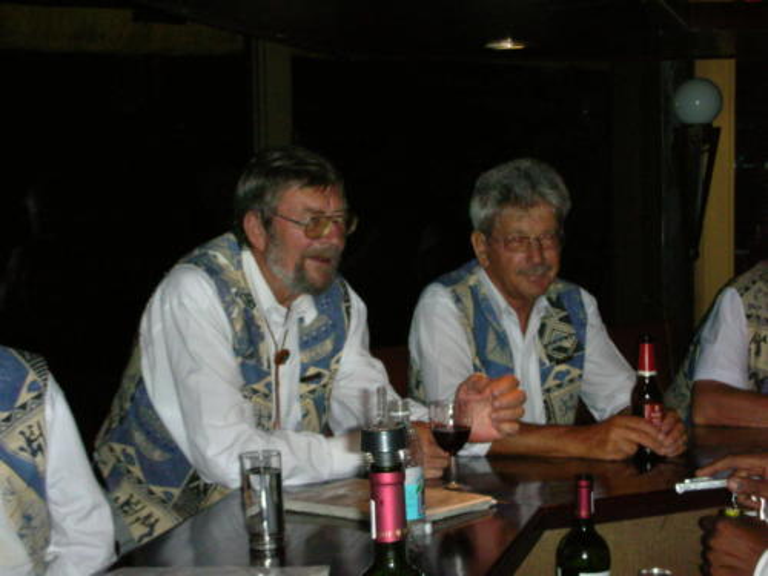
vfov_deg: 20.2
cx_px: 384
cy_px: 288
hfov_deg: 26.7
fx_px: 1620
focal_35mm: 73
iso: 200
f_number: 4.4
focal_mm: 12.2
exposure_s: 1/120
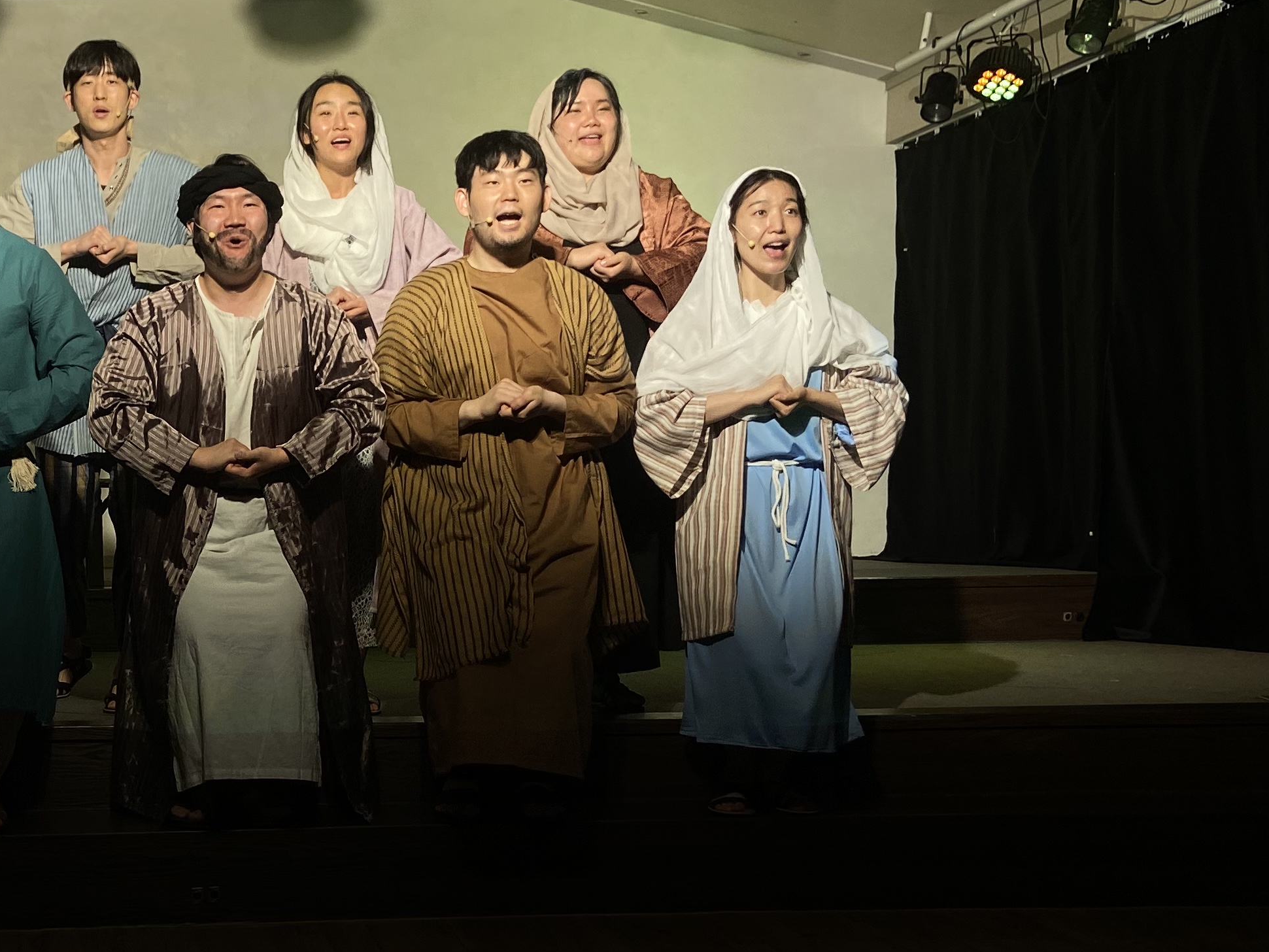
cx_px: 169
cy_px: 578
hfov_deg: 33.9
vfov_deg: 27.0
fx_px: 1980
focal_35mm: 54
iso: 32
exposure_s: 1/180
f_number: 1.8
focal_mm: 4.25
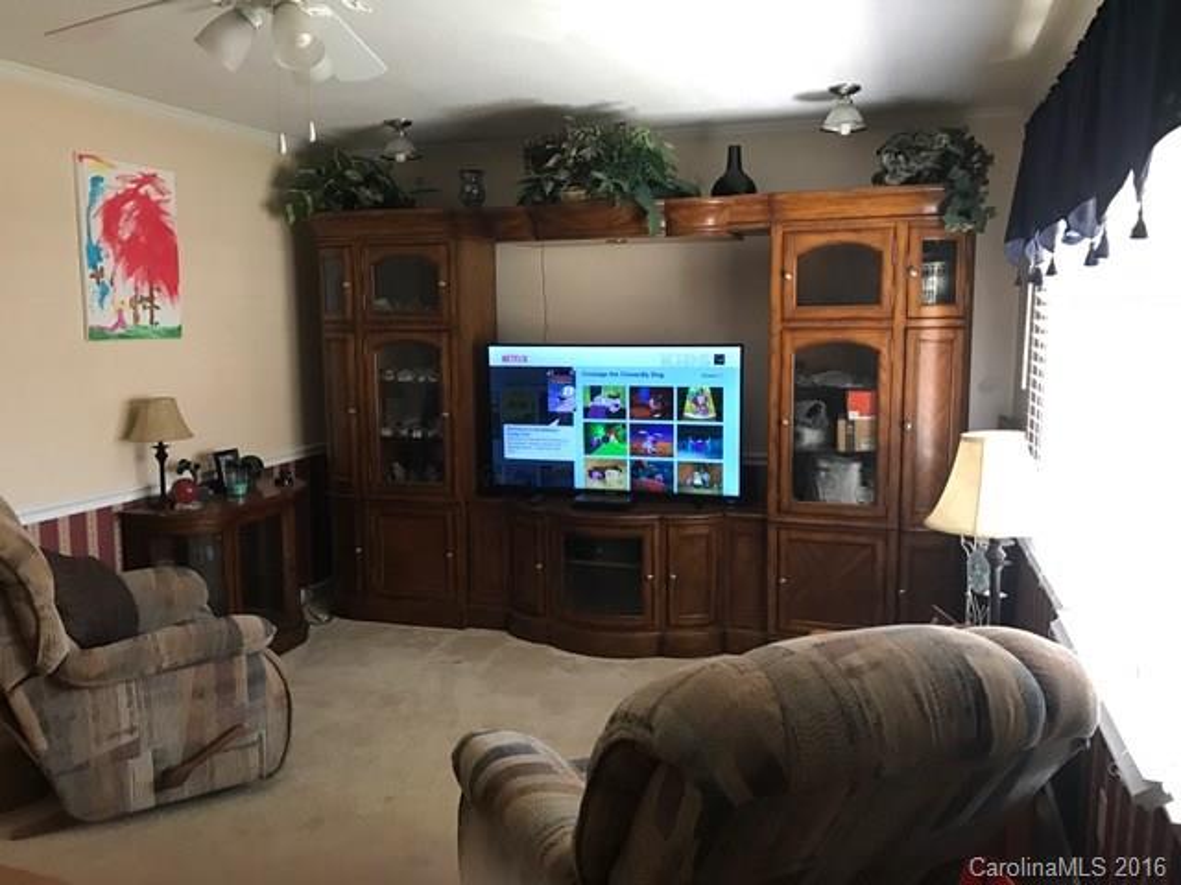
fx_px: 955
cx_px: 590
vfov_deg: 49.7
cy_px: 442
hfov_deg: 63.4
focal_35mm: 28
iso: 80
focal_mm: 3.99
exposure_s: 1/16
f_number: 1.8
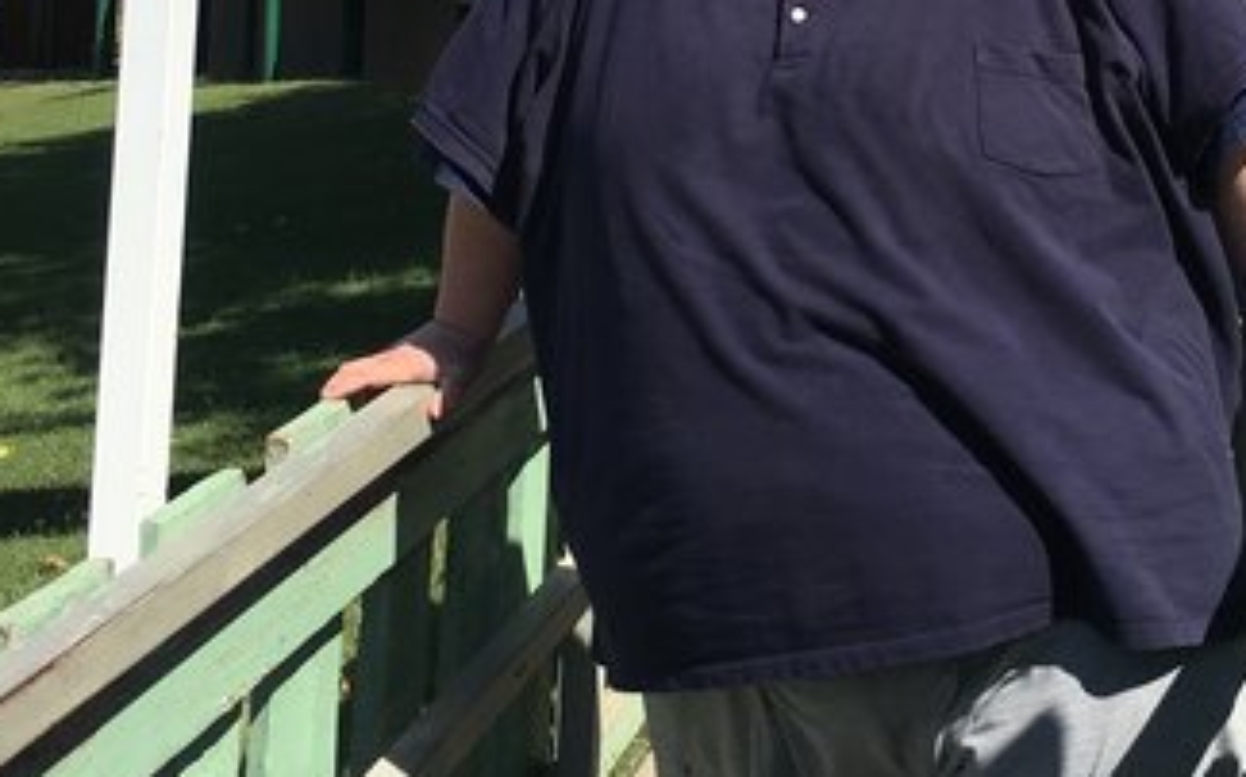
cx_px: 896
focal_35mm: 76
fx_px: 2579
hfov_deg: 26.9
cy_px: -138
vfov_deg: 16.5
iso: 25
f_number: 2.2
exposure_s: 1/2481
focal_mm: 4.2
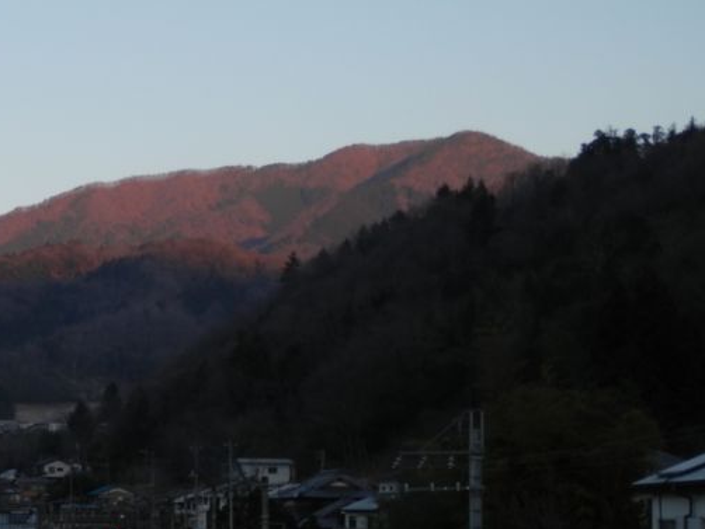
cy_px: 328
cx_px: 166
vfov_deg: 17.2
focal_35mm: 86
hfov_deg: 22.5
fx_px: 1752
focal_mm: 9.8
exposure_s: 1/160
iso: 80
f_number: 4.1
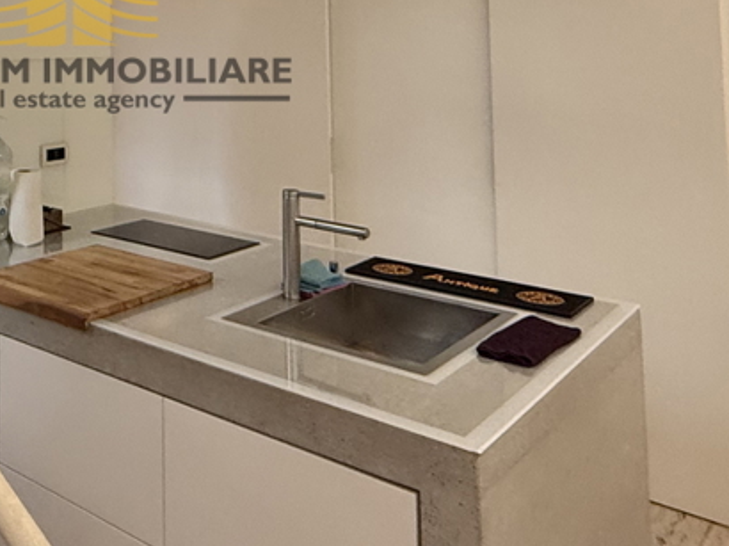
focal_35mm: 41
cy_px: -21
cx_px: 69
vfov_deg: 31.9
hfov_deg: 42.0
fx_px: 863
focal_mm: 2.22
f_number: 2.2
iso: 250
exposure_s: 1/50
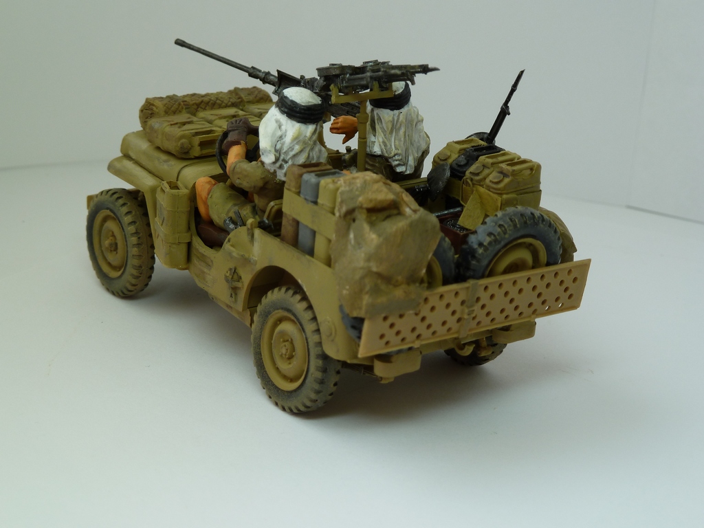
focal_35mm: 72
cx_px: 352
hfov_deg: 27.0
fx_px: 1464
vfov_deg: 20.4
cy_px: 264
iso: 80
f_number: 4.1
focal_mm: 11.9
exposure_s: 1/80
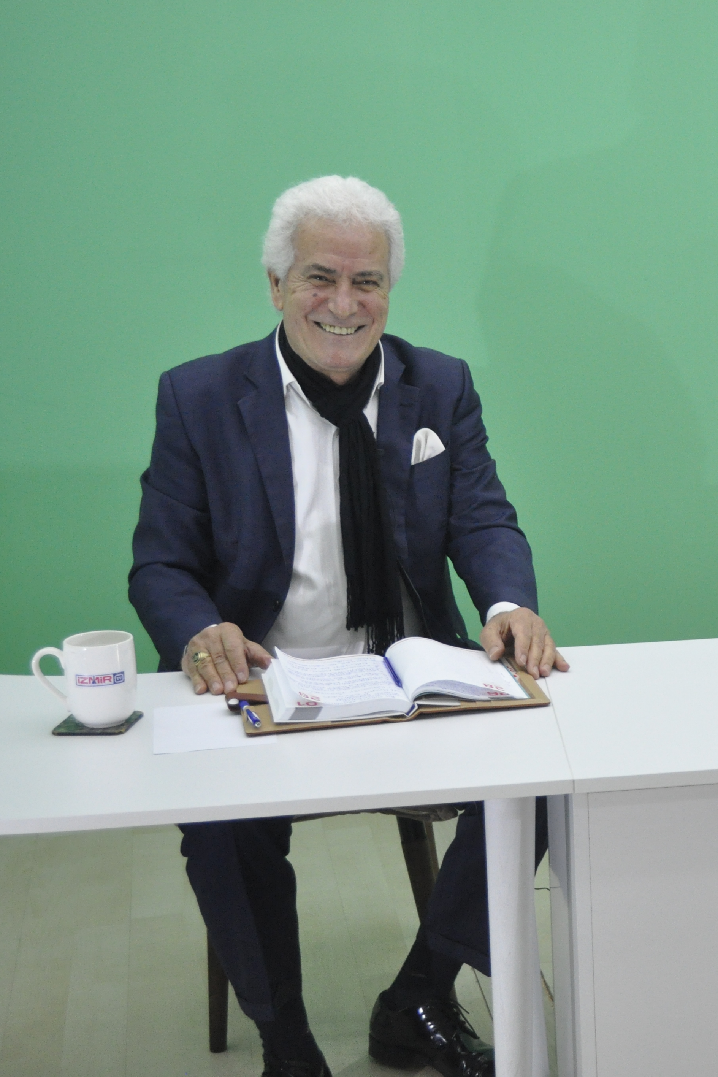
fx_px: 1967
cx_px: 807
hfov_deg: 19.7
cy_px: 540
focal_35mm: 66
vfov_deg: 30.6
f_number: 4.5
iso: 1600
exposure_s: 1/320
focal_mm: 29
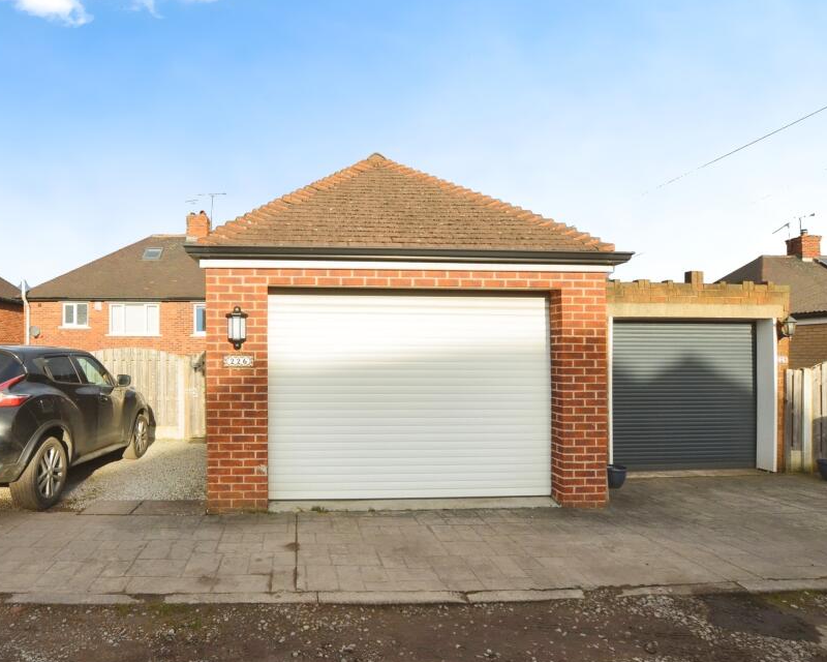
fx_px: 441
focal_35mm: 18
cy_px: 346
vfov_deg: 73.8
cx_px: 317
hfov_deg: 84.9
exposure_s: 1/250
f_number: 8
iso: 180
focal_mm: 10
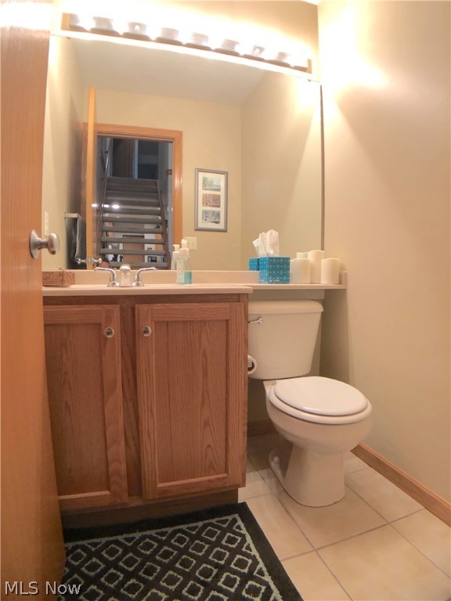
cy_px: 300
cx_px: 226
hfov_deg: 49.7
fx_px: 486
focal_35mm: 28
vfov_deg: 63.4
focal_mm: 3.99
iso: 40
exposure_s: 1/20
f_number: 1.8
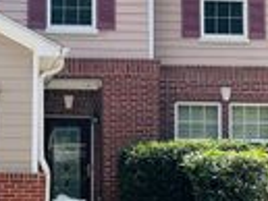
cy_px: 105
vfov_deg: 14.7
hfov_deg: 19.1
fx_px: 783
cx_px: 25
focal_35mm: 101
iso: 50
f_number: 1.6
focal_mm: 5.1
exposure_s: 1/2825
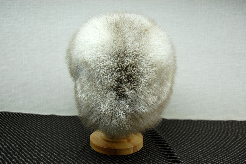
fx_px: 266
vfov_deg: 34.1
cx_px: 123
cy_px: 82
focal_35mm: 39
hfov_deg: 49.6
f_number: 5.6
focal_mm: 26
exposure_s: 1/125
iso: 360
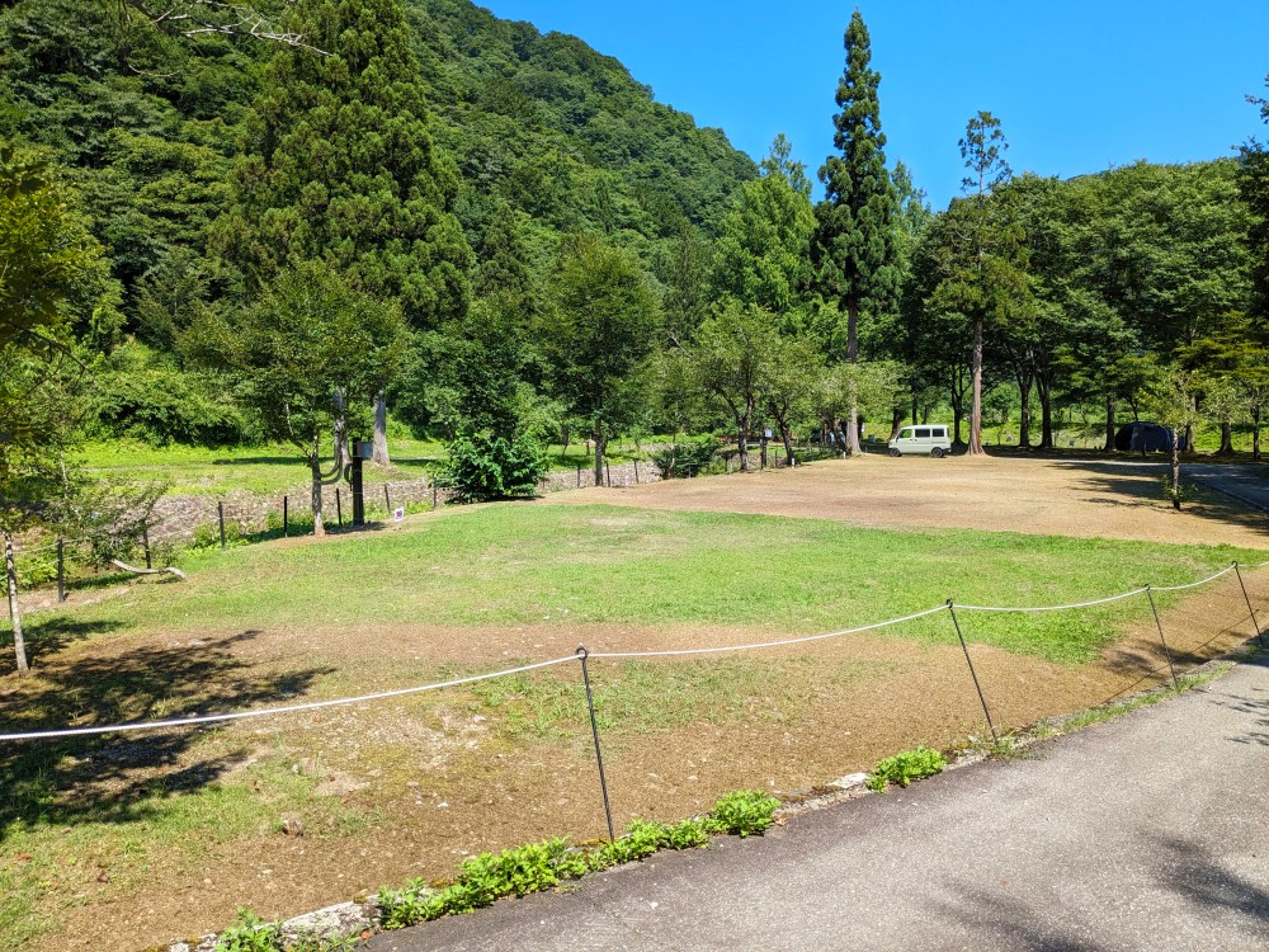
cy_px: 476
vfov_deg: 51.4
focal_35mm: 27
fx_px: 990
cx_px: 634
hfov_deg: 65.3
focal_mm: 4.38
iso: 56
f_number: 1.73
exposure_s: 1/1799
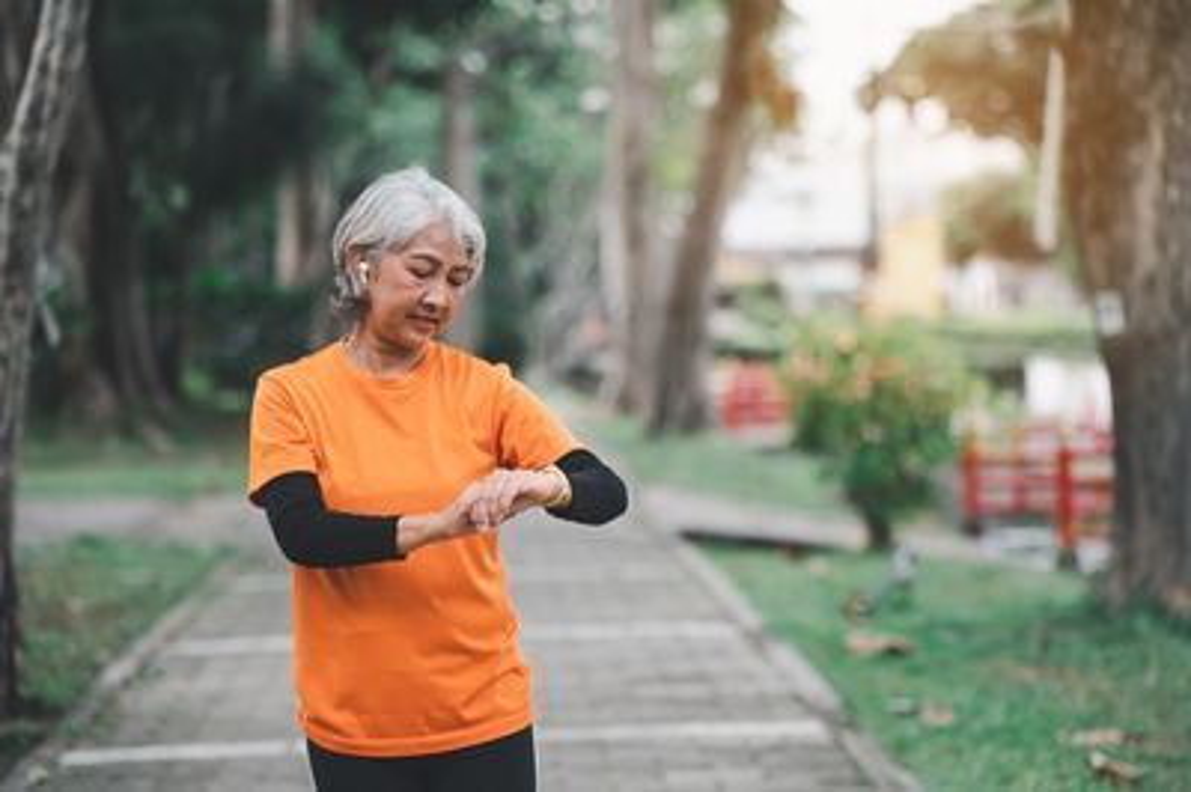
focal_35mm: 110
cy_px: 396
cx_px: 596
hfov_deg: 18.6
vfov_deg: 12.4
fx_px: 3636
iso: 560
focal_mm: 110
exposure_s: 1/1500
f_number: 2.8
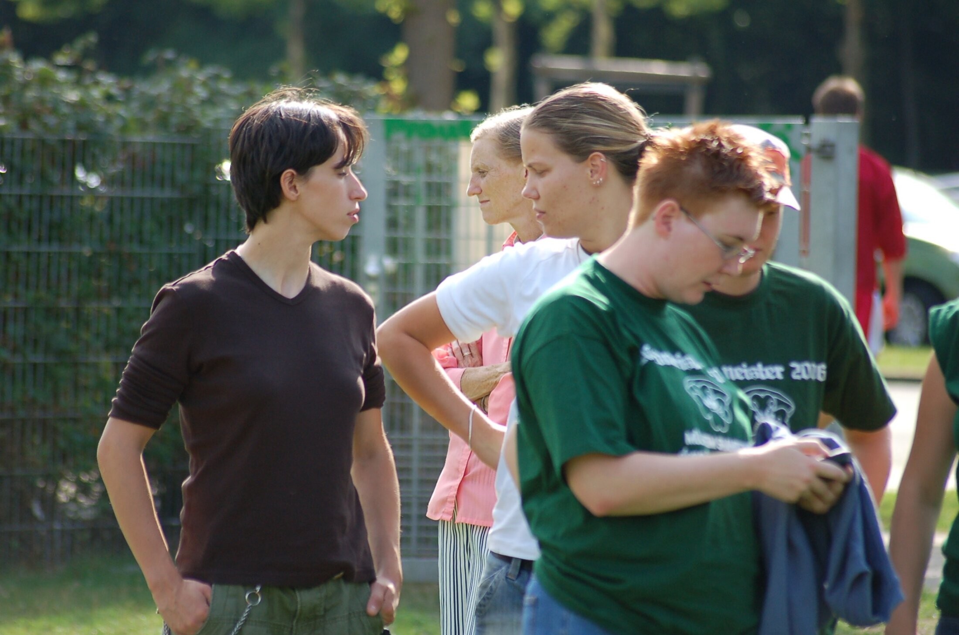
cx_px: 480
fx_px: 7777
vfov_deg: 4.7
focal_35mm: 292
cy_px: 318
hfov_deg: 7.1
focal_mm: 195
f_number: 5
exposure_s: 1/640
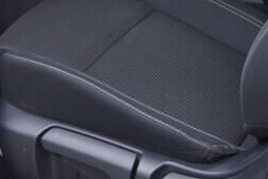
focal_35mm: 144
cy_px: -127
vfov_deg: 9.2
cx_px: -40
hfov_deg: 13.9
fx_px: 1073
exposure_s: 1/40
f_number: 2.8
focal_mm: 24
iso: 125
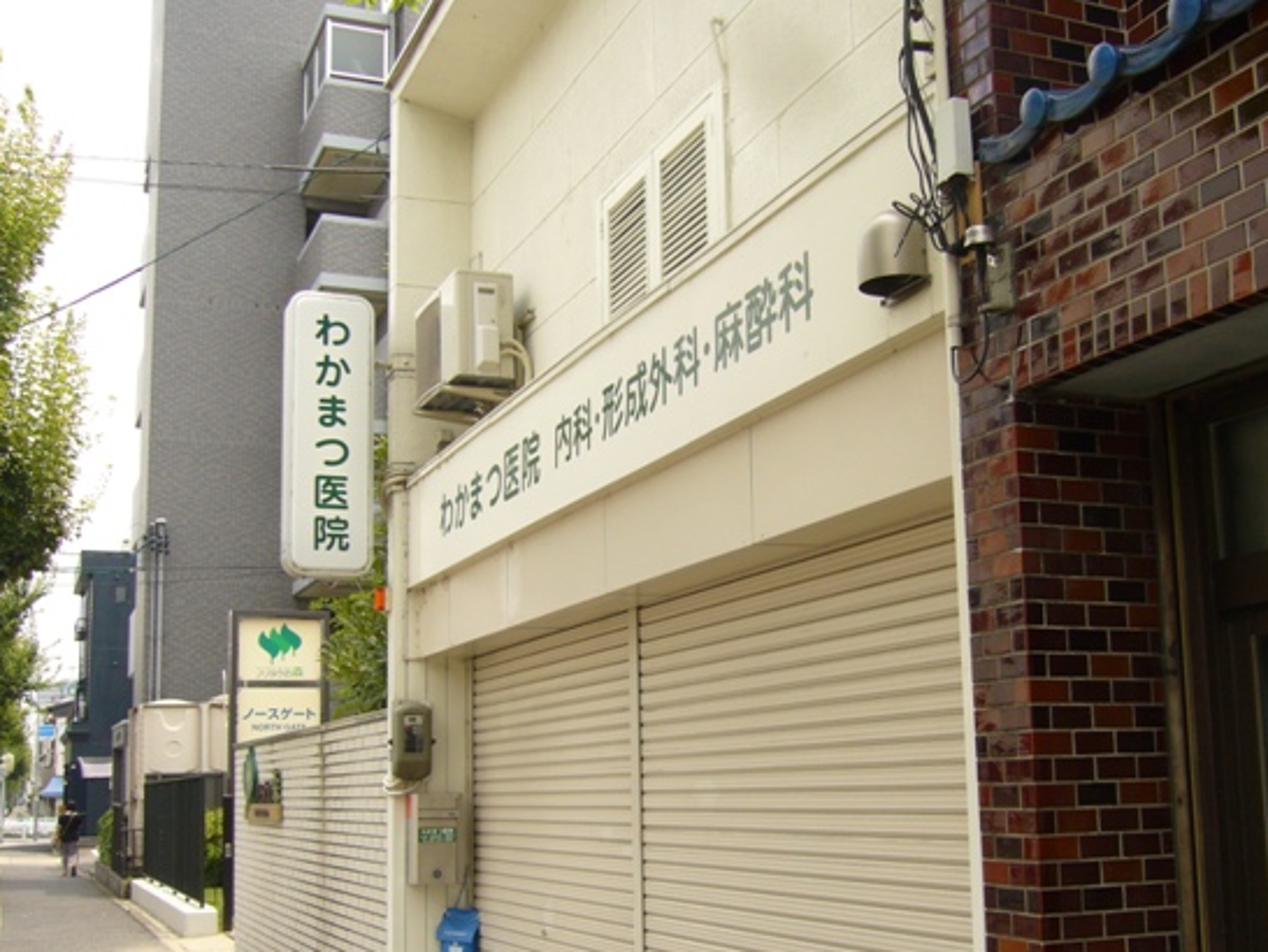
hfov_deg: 45.7
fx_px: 1503
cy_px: 546
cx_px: 671
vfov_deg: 35.1
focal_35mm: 41
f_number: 5.6
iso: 80
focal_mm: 5.8
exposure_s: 1/125
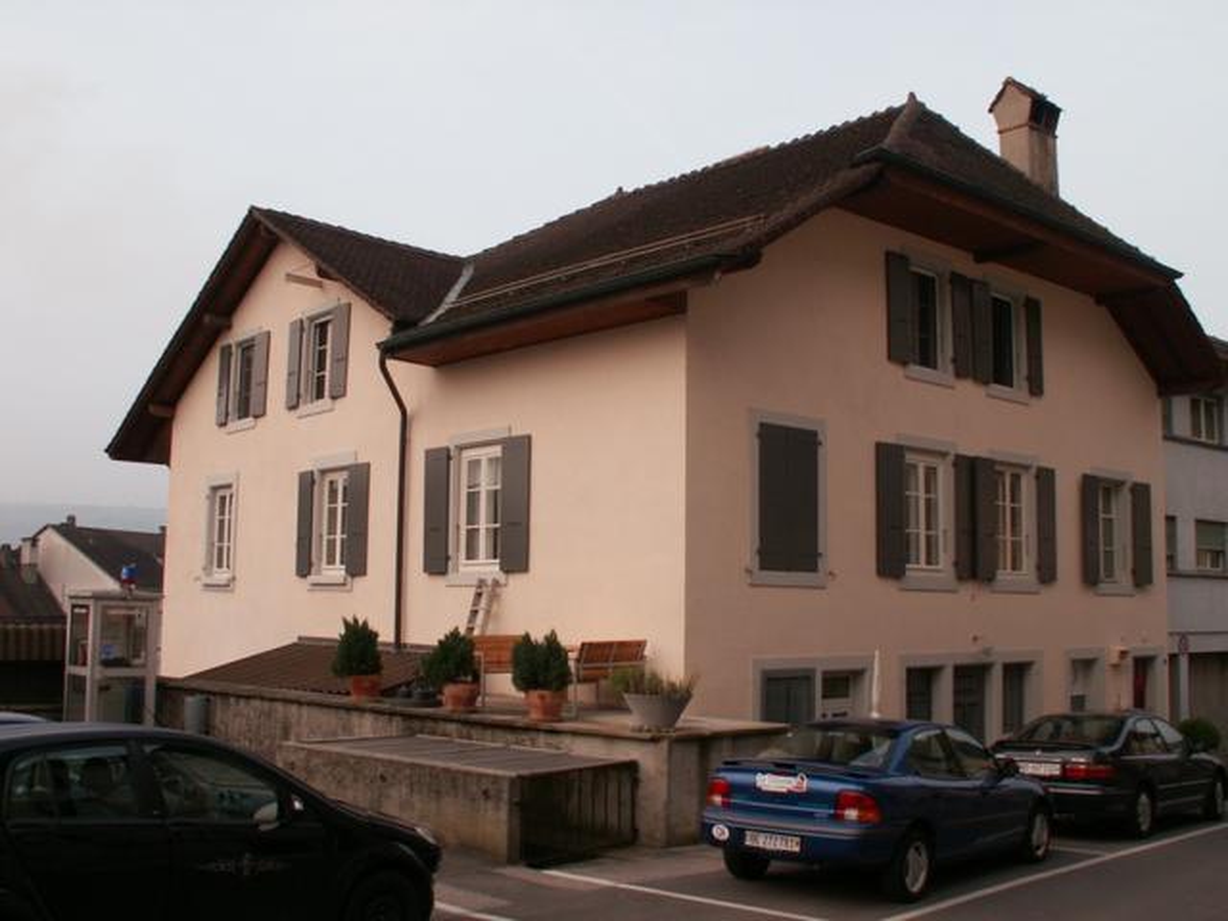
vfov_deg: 40.7
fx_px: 1242
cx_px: 614
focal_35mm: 35
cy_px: 460
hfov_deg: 52.6
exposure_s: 1/100
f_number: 5
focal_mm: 5.86
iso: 50
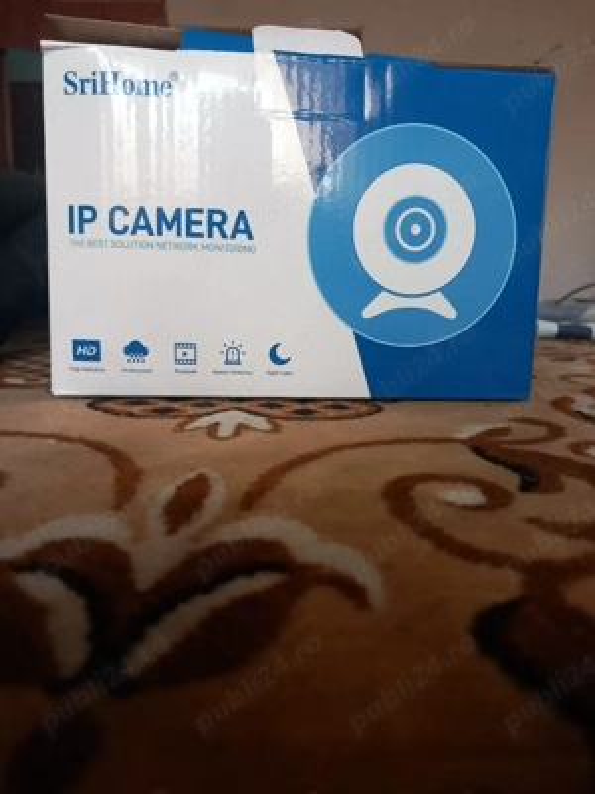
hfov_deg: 51.4
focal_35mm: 27
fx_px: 619
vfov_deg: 65.3
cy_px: 397
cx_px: 298
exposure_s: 1/25.1
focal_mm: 4
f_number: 1.8
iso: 200
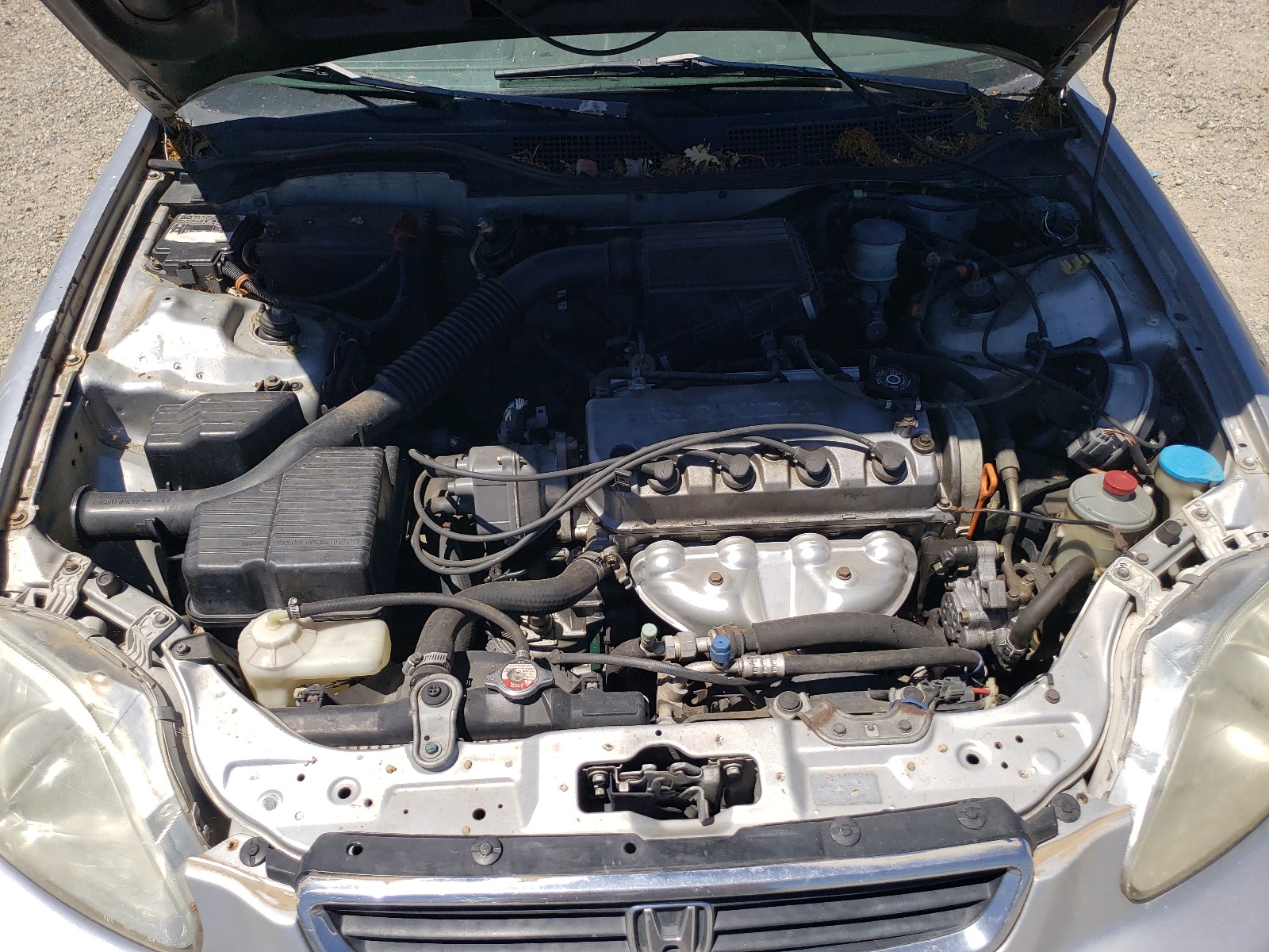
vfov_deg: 53.1
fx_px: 953
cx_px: 634
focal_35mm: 26
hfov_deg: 67.3
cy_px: 476
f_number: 1.5
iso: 50
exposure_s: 1/5000
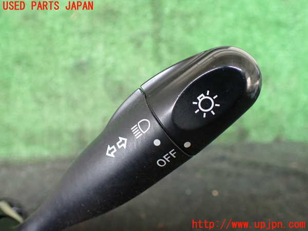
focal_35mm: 30
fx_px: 267
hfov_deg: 60.0
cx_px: 154
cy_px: 116
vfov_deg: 46.8
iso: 800
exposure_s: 1/40
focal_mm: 5.4
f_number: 2.3
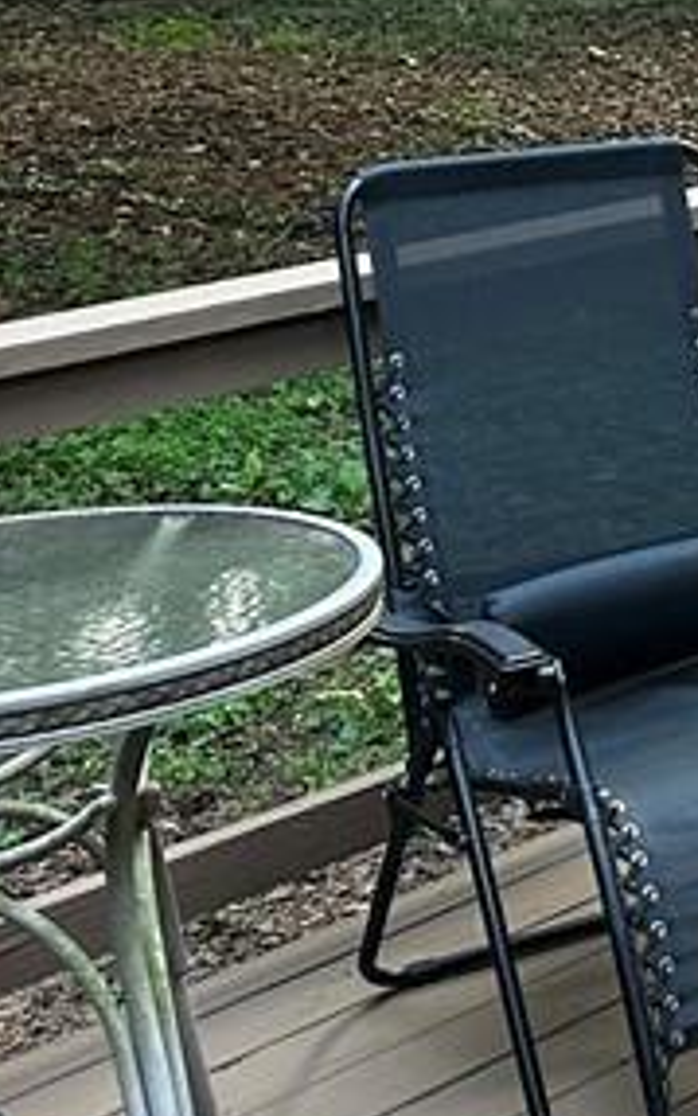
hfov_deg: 12.4
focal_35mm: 91
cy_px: 51
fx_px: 2767
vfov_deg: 22.1
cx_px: 1458
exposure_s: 1/81
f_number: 1.78
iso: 250
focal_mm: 6.86
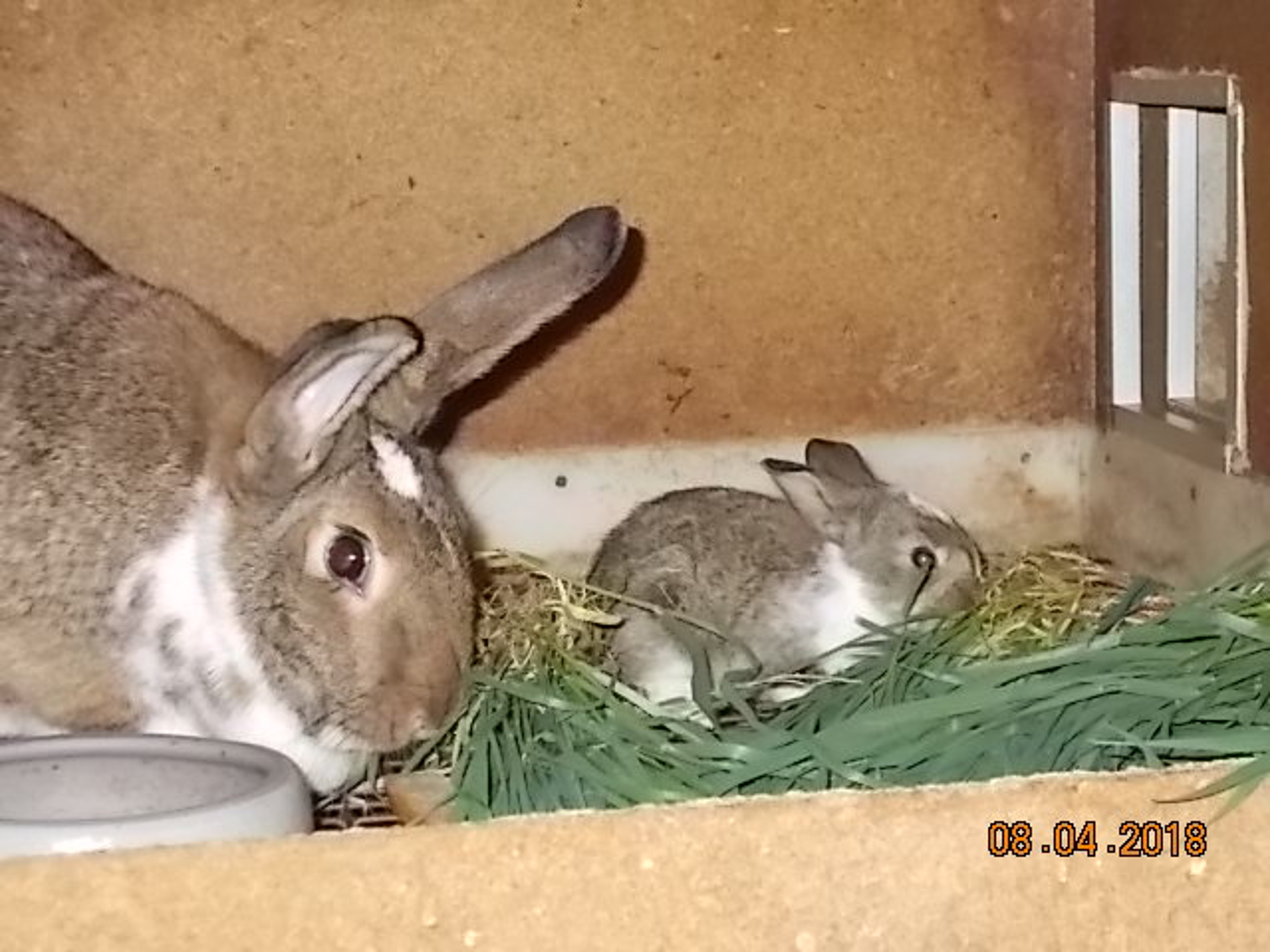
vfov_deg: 19.4
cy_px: 476
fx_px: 2788
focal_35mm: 76
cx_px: 635
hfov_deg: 25.7
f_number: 5.8
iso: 320
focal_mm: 13.5
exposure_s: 1/60
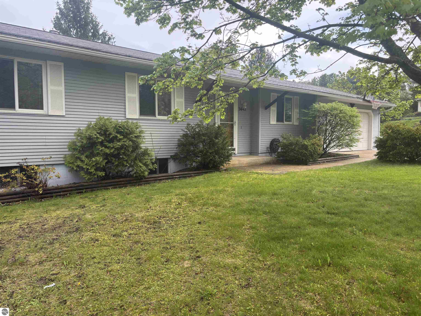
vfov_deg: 53.1
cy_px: 158
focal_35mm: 26
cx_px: 210
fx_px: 316
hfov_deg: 67.3
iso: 50
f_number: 1.6
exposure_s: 1/484
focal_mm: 5.96
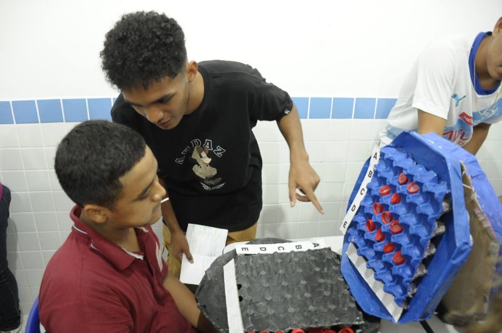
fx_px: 376
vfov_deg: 47.8
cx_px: 251
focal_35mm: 27
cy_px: 166
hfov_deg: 67.5
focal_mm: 18
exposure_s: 1/40
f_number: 3.5
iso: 2000
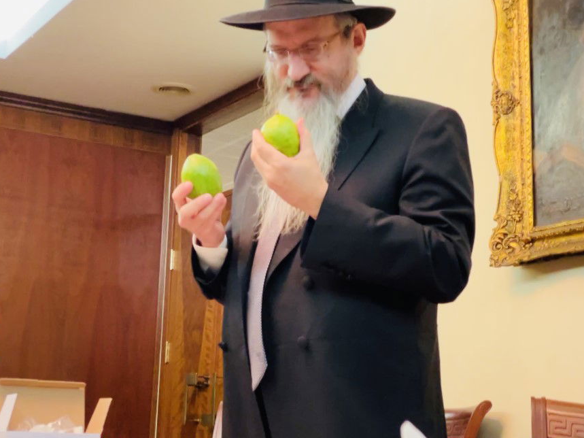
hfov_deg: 31.2
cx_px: 262
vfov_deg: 23.6
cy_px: 193
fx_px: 1046
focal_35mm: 62
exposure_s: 1/50
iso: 320
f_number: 2
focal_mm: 6
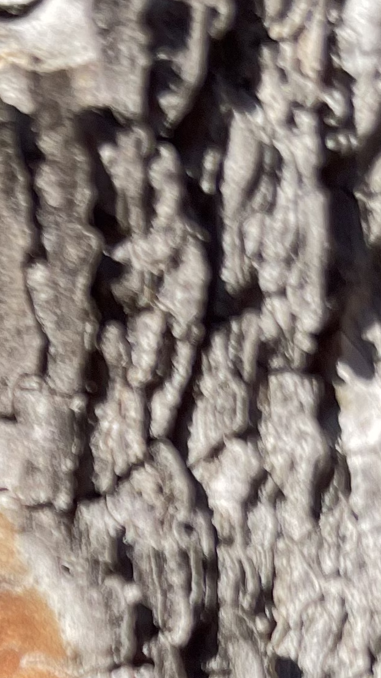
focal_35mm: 103
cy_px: 810
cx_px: -252
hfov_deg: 11.1
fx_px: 1849
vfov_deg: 19.5
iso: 50
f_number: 1.6
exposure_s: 1/1667
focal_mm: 5.1
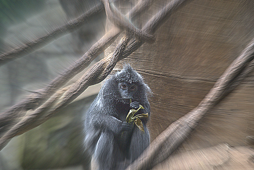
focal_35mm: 300
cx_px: 127
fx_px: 2120
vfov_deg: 4.6
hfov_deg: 6.9
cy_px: 85
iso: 1600
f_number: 6.3
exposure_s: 1/125
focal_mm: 200
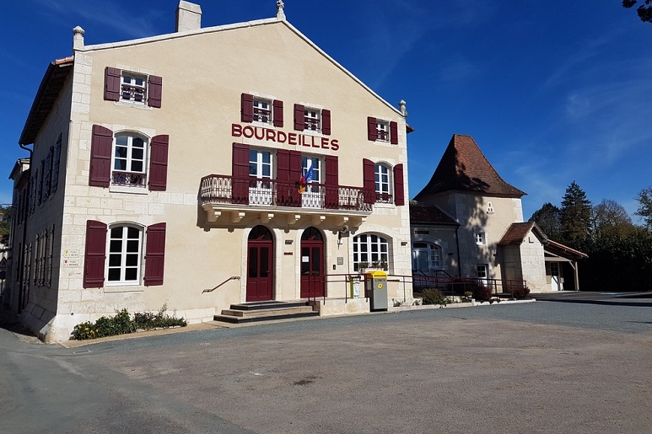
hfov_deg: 65.5
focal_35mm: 28
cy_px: 186
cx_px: 325
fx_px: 507
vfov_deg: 46.3
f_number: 1.7
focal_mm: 4.2
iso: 40
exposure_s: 1/5152
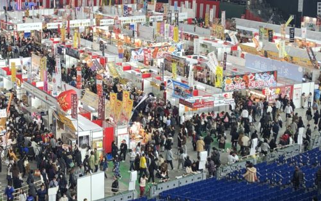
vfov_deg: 18.3
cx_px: 57
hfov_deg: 28.3
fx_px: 621
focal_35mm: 71
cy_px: 83
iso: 50
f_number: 1.8
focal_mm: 3.99
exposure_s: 1/120
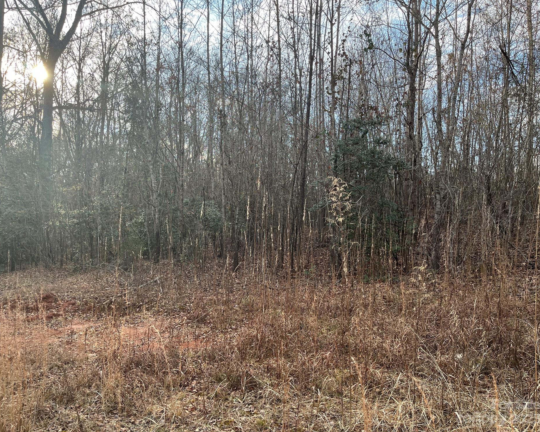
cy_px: 209
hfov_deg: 62.1
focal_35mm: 28
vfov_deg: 51.5
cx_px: 244
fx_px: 448
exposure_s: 1/454
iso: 50
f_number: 1.6
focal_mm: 5.1
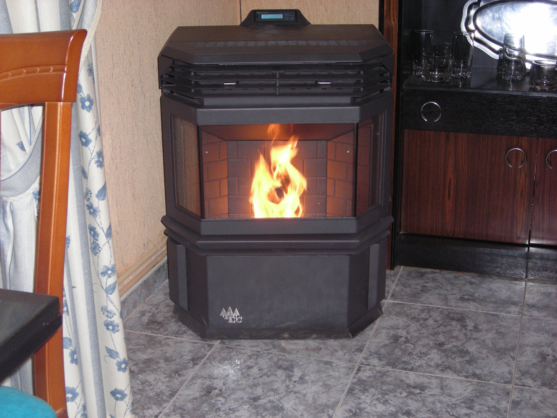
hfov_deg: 34.9
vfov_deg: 26.6
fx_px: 885
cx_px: 278
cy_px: 209
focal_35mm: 55
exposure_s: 1/60
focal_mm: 9.1
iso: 189
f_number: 3.6
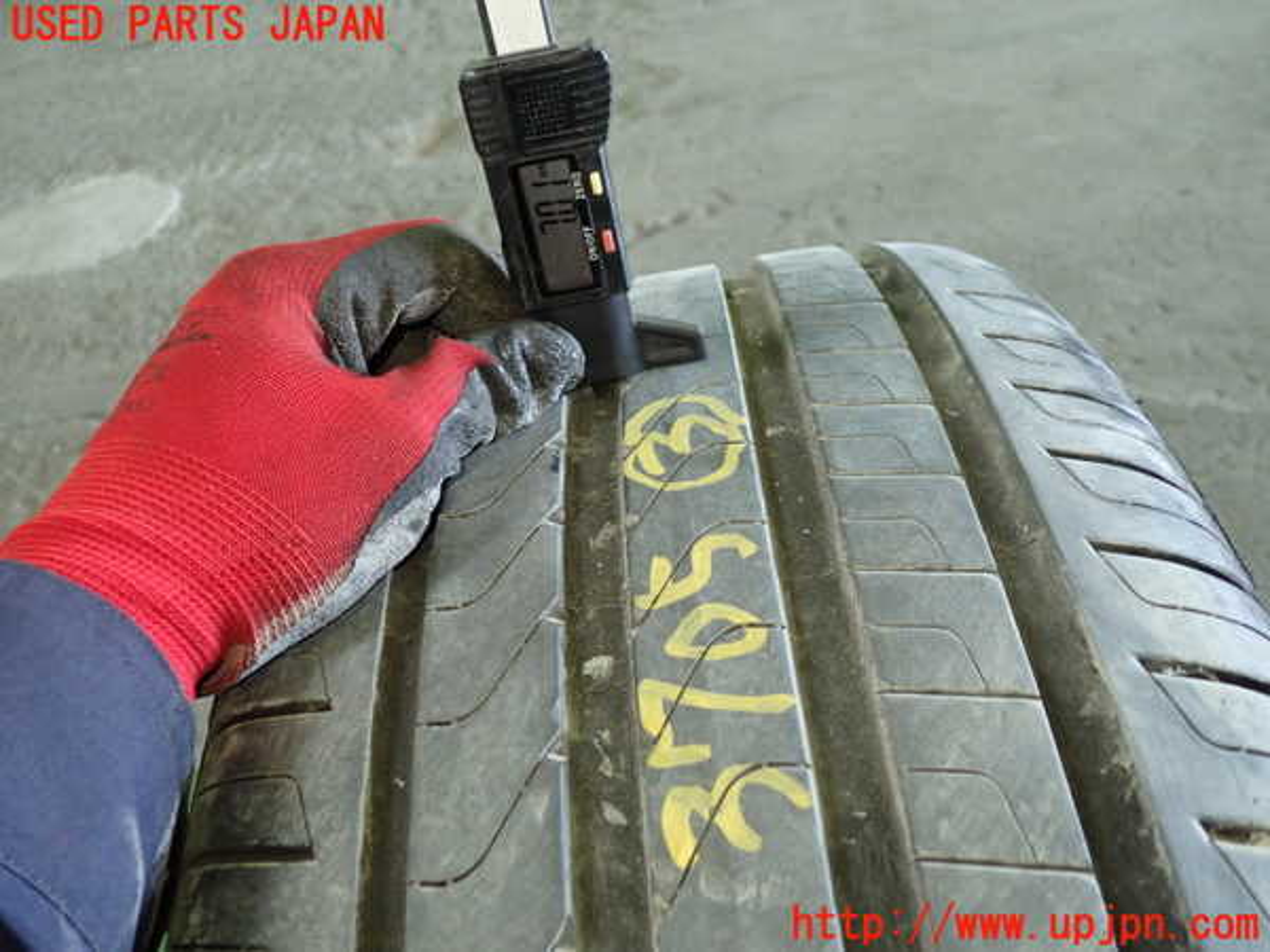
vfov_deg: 46.8
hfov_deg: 60.0
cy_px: 476
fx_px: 1101
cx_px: 635
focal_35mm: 30
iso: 320
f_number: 2.3
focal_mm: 5.4
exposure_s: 1/30
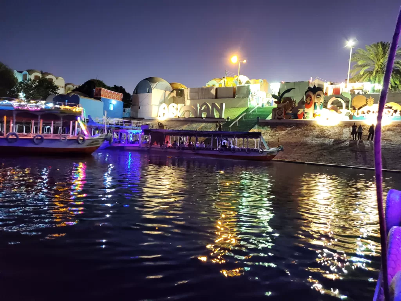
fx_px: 301
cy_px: 150
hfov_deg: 67.3
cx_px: 200
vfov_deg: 53.1
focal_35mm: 26
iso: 640
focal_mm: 4.3
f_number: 1.5
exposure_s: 1/20
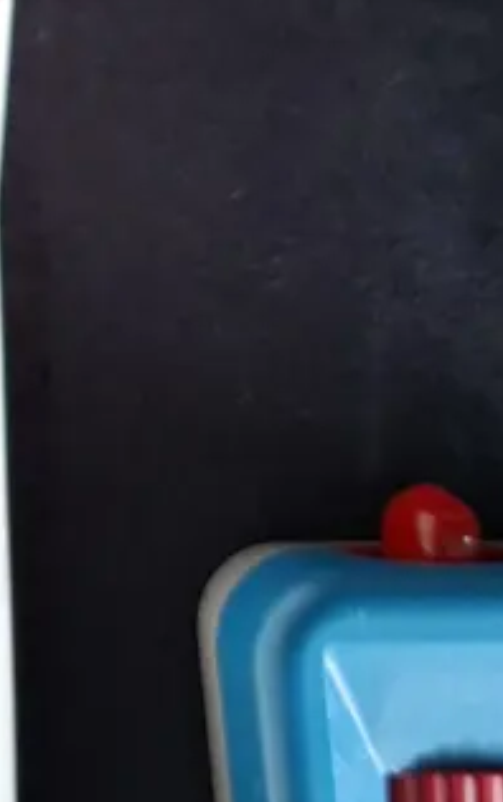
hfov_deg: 15.7
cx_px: -168
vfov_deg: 25.6
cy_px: 140
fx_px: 1730
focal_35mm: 79
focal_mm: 5.54
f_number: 1.8
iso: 160
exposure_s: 1/100
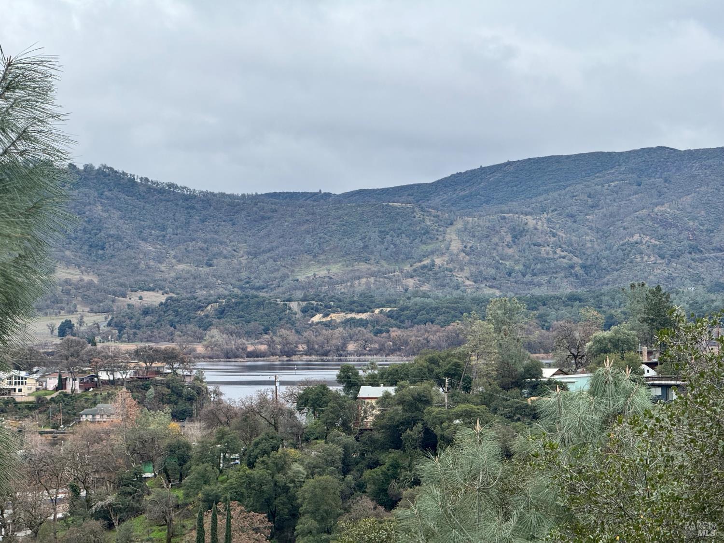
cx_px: 362
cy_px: 272
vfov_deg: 12.3
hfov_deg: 16.4
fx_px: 2510
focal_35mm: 120
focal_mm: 15.66
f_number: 2.8
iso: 50
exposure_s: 1/275
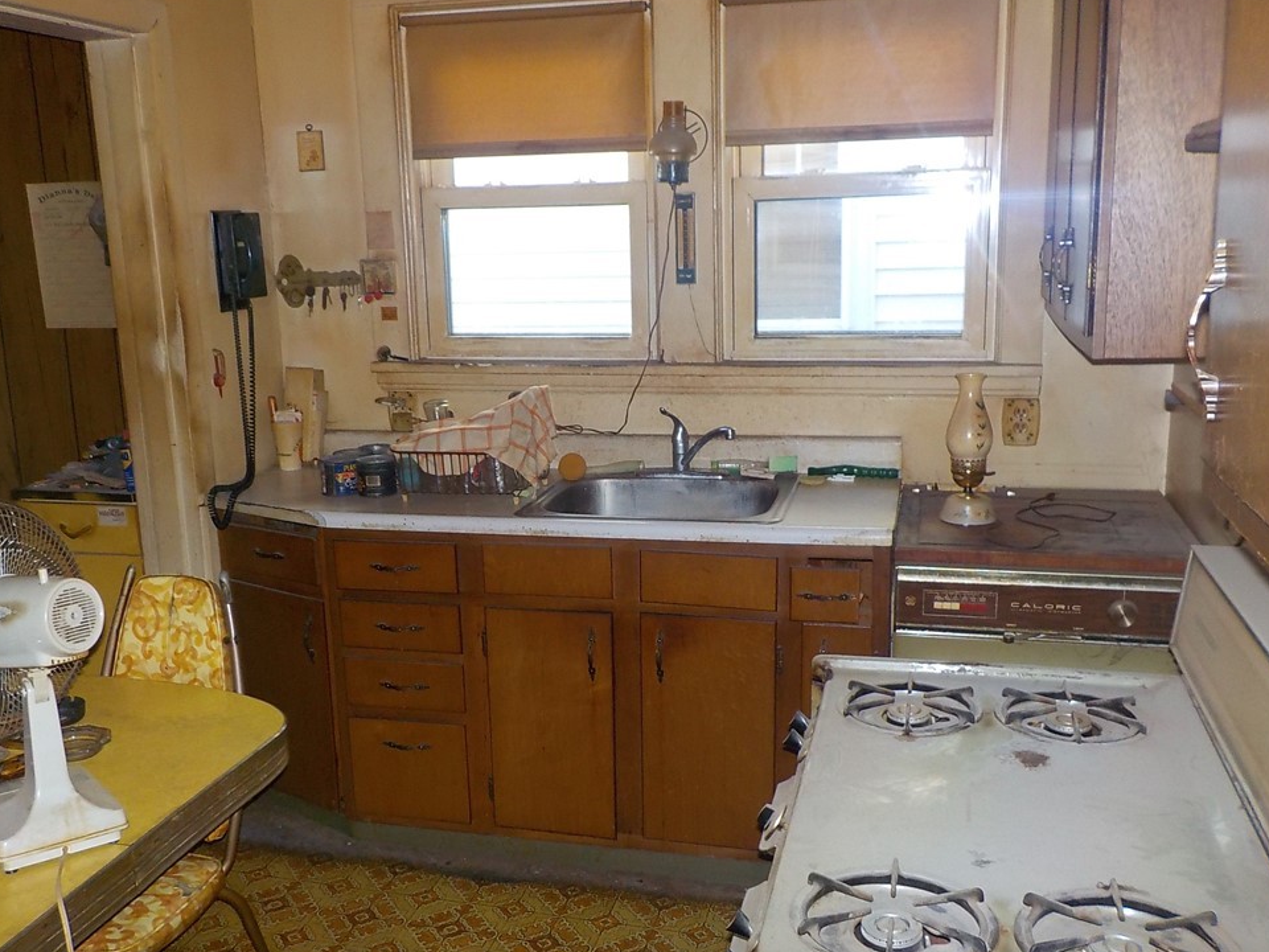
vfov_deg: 44.1
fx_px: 1173
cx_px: 609
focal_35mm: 32
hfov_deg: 56.8
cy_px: 498
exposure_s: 1/30
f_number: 3.3
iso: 220
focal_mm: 4.1
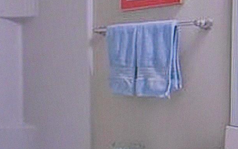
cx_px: 90
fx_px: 538
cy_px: 82
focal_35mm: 83
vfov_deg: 15.7
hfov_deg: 24.9
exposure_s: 1/160
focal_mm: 5.3
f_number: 3.8
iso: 400
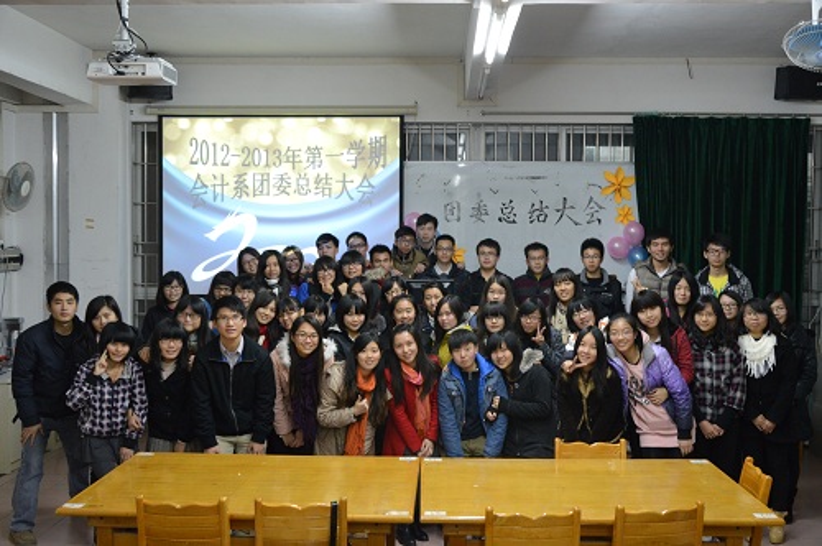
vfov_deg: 35.4
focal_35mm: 38
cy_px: 273
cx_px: 411
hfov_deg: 51.3
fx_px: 855
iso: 1600
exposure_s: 1/20
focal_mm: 25
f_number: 4
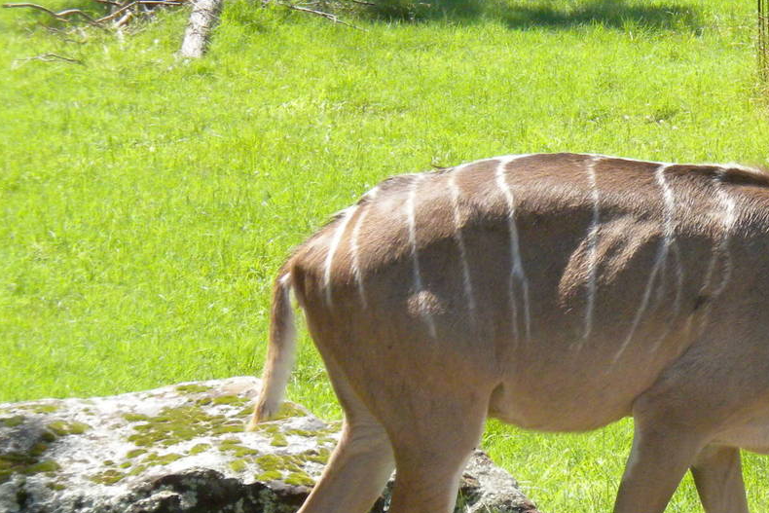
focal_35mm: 179
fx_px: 3824
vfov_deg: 7.7
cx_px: 758
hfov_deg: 11.4
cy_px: 362
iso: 221
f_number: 5.1
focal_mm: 15
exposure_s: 1/514
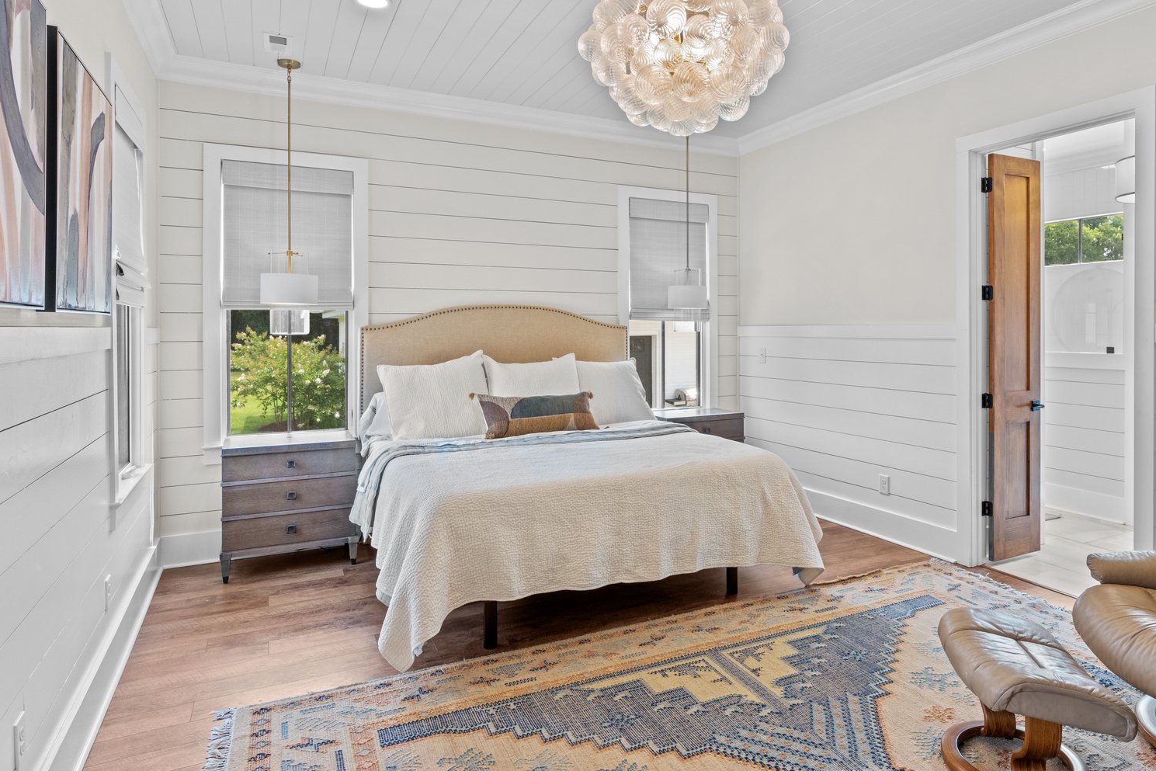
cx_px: 662
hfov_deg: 78.1
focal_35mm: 22
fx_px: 706
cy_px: 342
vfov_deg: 57.1
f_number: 8
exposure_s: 1/8
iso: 800
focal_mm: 16
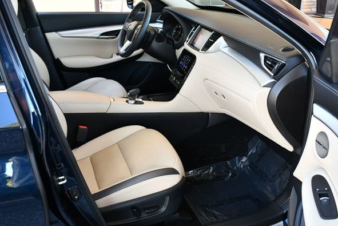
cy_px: 110
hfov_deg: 49.5
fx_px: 366
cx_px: 160
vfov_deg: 34.3
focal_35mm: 39
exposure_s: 1/250
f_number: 3.5
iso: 800
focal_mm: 18
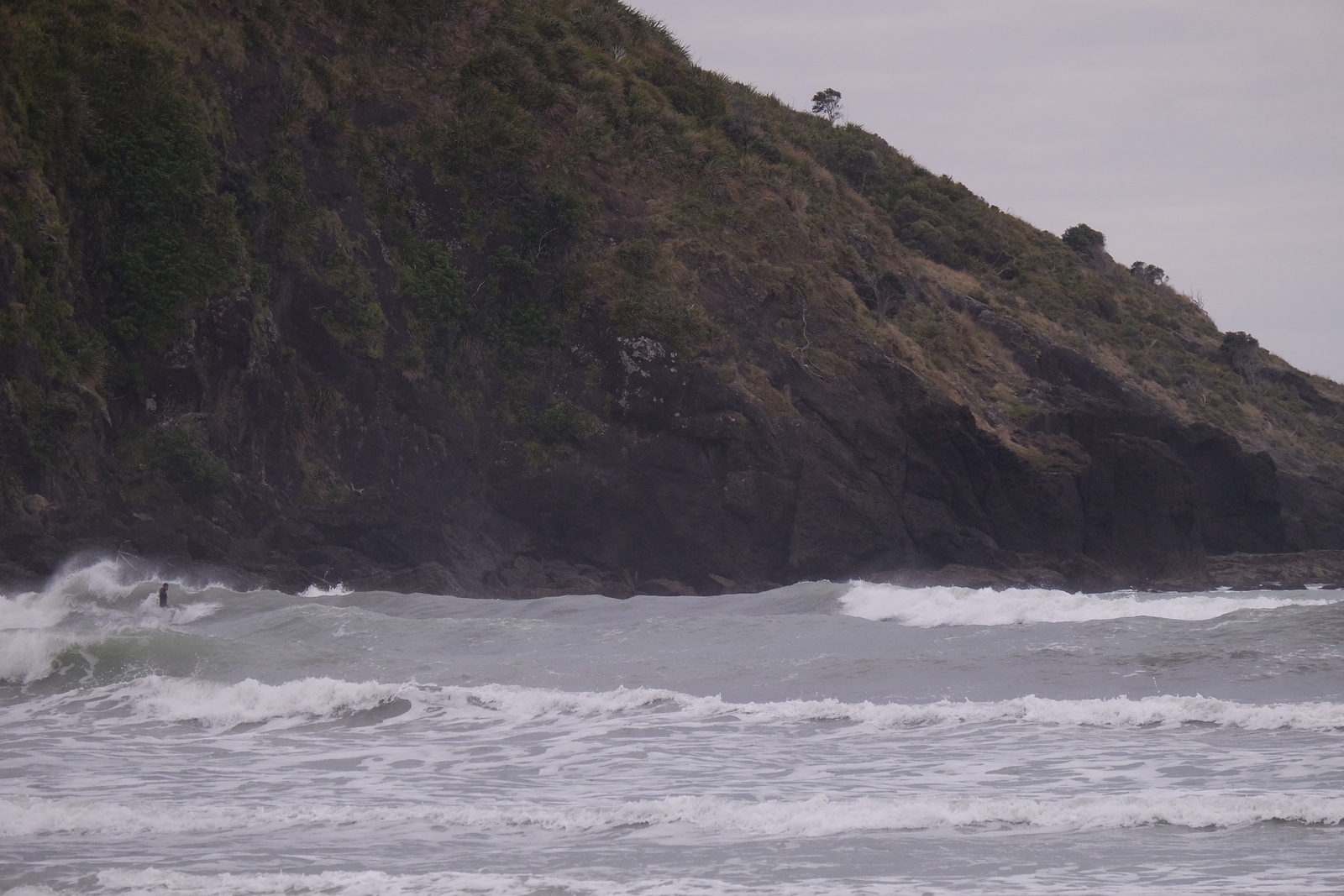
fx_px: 11462
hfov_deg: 6.7
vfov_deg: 4.5
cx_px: 672
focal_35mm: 307
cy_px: 448
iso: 1000
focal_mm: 204.6
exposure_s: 1/1400
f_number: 6.7
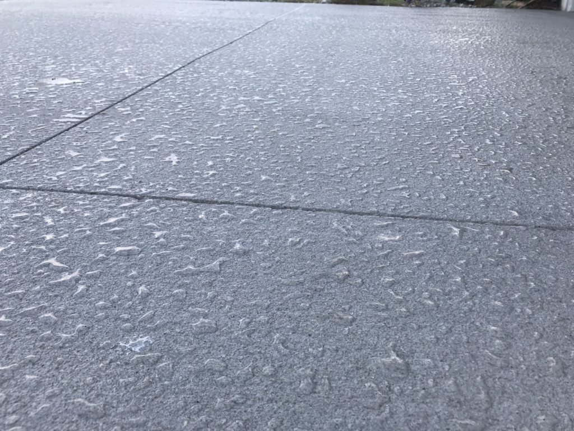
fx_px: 464
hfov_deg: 63.4
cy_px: 216
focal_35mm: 28
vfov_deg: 49.7
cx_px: 287
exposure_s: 1/486
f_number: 1.8
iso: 20
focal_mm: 3.99
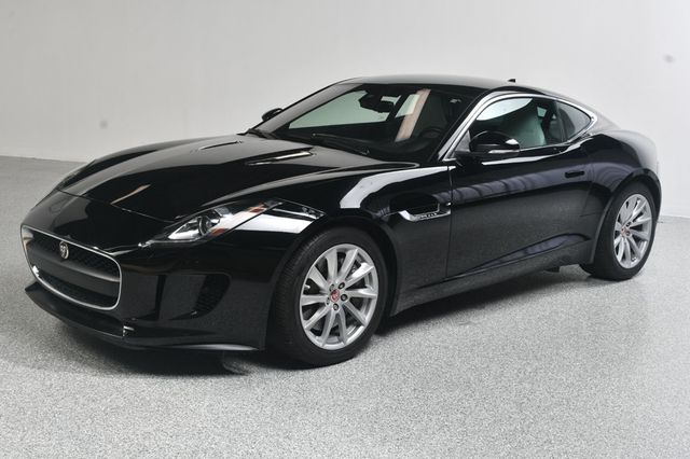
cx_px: 345
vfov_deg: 28.0
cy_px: 230
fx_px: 919
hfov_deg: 41.1
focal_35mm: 48
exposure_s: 1/160
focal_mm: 32
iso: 100
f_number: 10
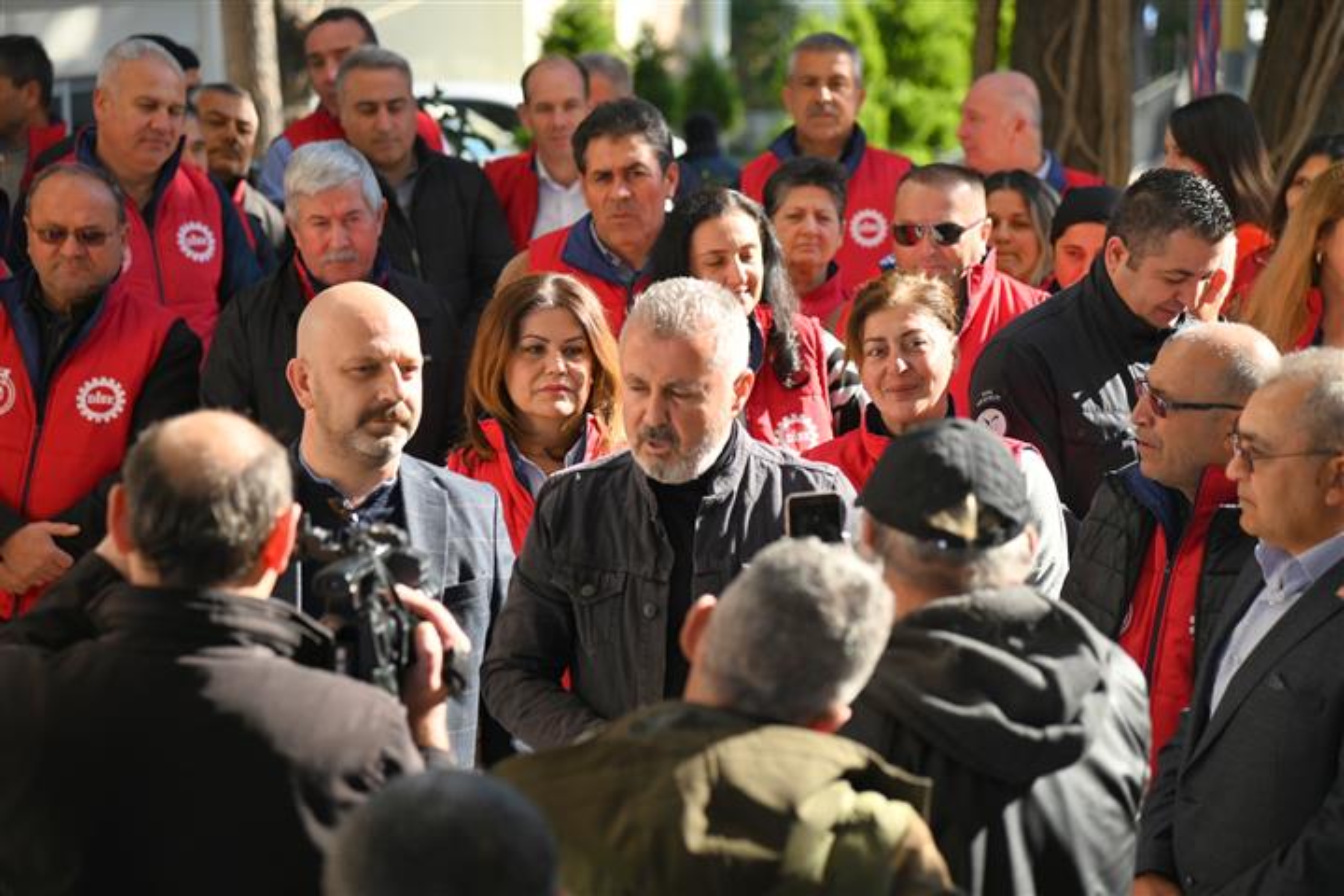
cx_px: 672
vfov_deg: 11.4
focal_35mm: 120
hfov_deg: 17.1
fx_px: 4480
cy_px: 448
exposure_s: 1/500
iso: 200
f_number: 4
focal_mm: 120
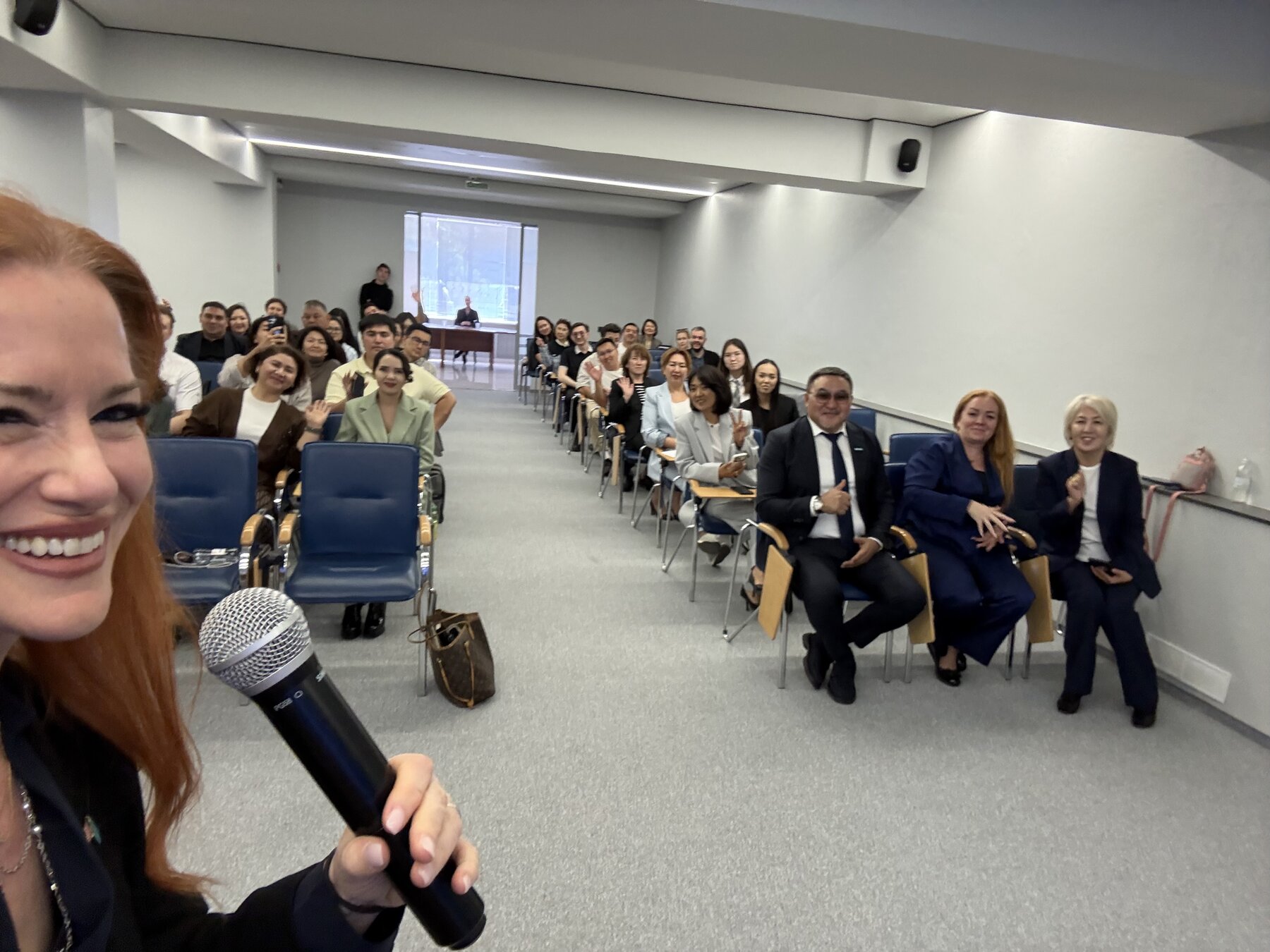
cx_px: 635
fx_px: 844
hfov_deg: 73.9
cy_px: 476
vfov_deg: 58.9
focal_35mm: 23
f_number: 1.9
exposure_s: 1/50
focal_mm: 2.69
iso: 200
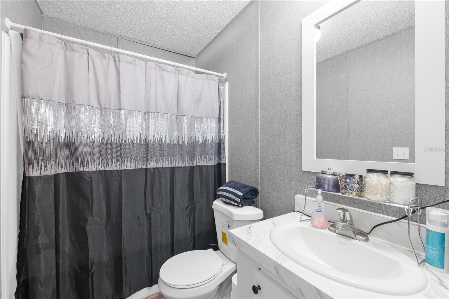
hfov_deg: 104.3
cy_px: 150
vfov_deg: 81.2
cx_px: 224
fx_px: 175
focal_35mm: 14
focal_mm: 14
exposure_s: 1/1.67
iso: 400
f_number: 8
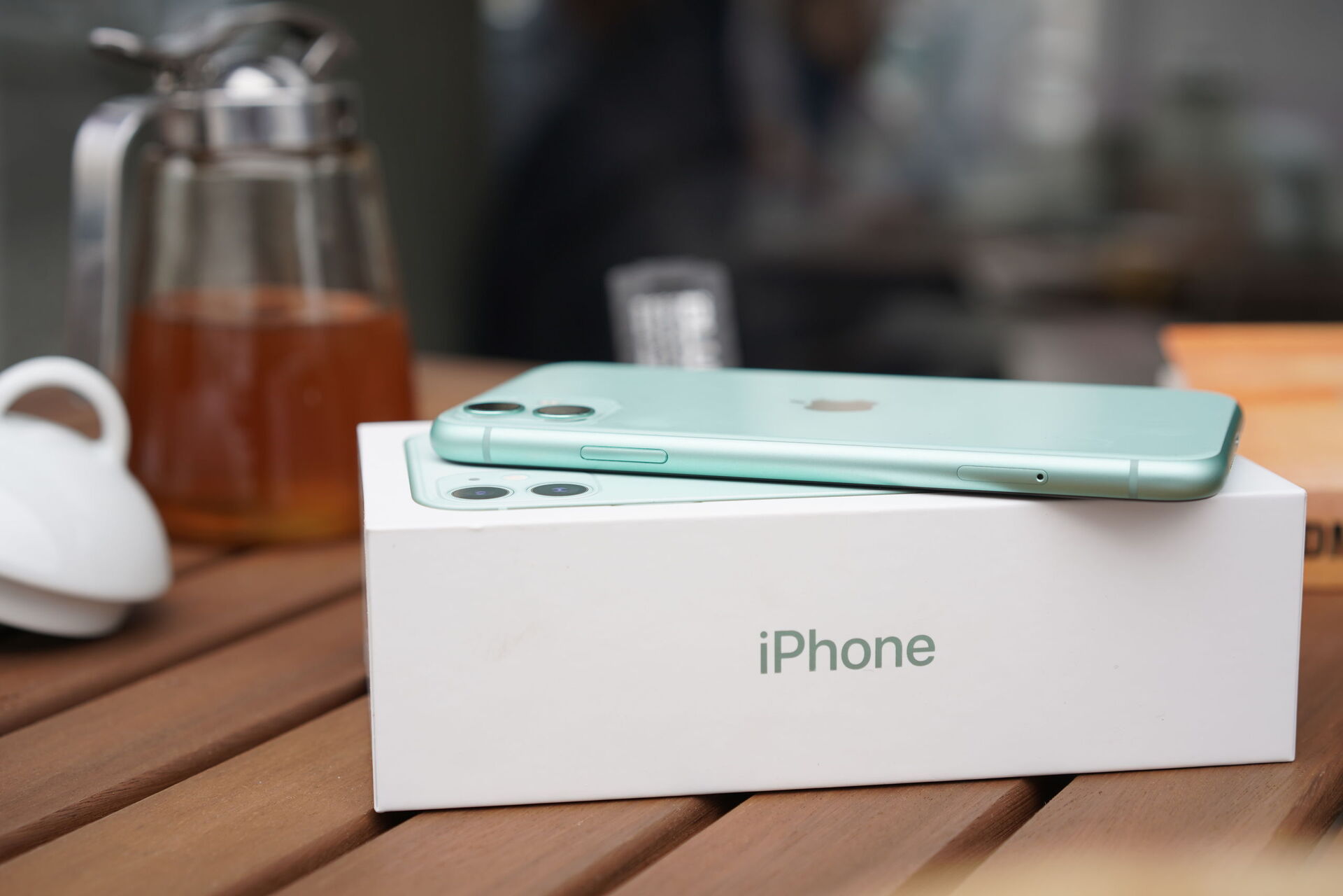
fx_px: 2052
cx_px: 672
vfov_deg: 24.6
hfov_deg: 36.2
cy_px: 448
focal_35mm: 55
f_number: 4.5
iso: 160
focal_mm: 55
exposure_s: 1/250
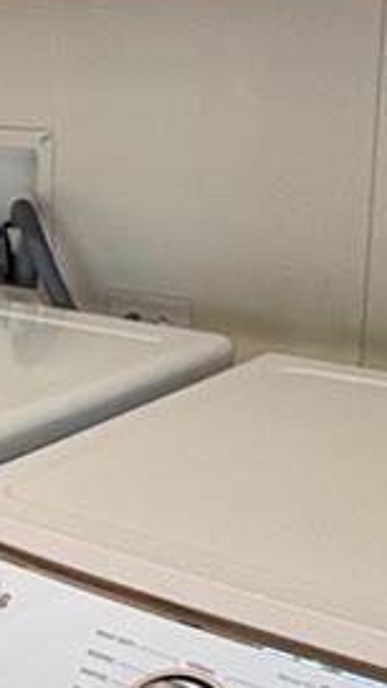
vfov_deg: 25.3
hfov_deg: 12.5
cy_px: 415
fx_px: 1532
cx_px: -411
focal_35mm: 84
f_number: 2.2
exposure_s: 1/60
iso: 250
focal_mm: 2.22
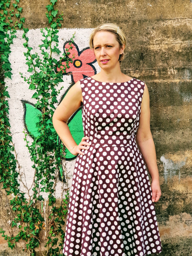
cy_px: 128
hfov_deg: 28.0
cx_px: 96
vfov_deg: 36.8
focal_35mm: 52
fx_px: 385
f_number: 2.4
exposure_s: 1/295
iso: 25
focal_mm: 6
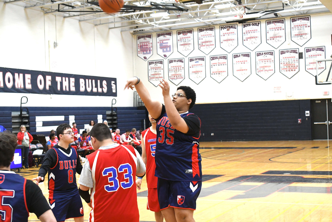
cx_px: 166
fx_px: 526
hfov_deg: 35.1
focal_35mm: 57
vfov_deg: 23.8
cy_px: 111
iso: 4000
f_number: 6.3
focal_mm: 38
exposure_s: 1/160
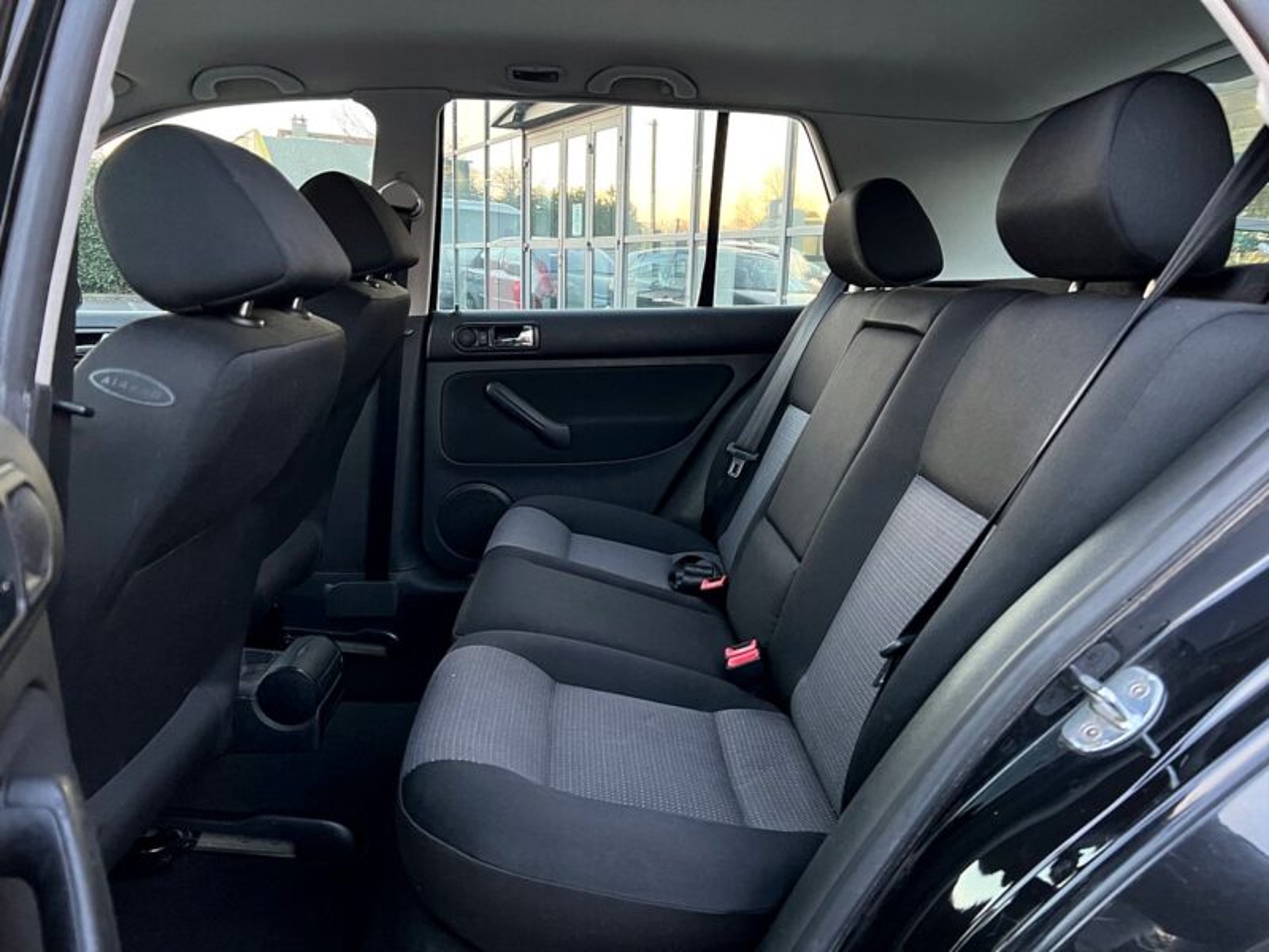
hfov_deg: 67.3
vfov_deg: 53.1
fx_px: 953
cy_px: 476
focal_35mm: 26
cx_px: 634
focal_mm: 5.7
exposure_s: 1/50
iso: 250
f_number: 1.5
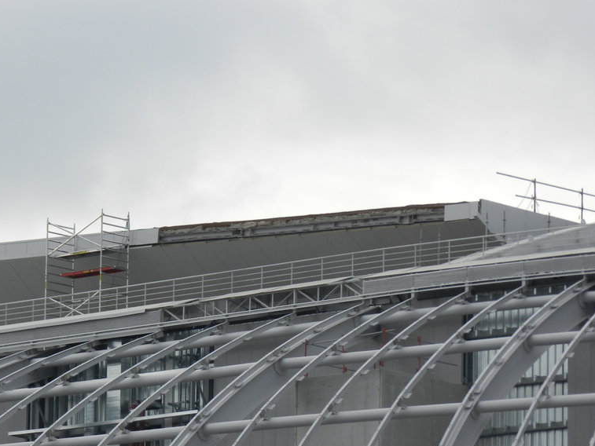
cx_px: 219
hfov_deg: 7.0
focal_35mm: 284
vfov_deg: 5.2
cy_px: 287
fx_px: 4882
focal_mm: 38.2
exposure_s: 1/640
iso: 160
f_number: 5.6
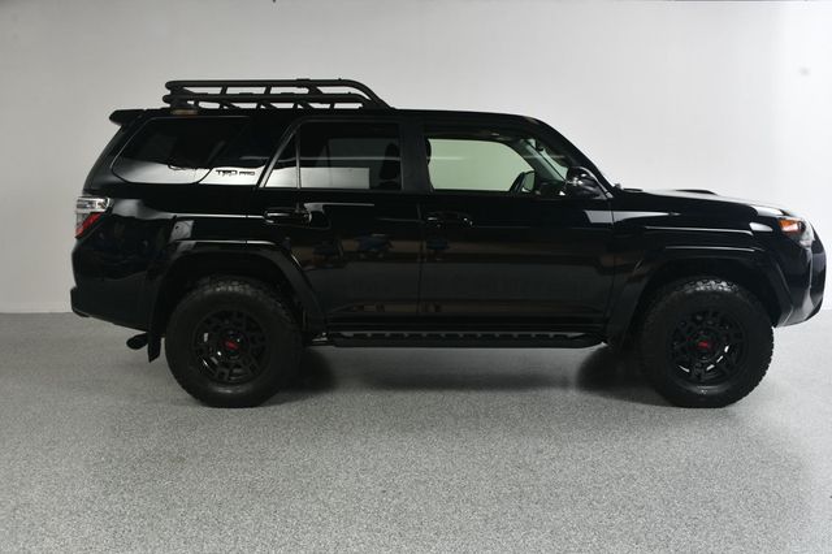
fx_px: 762
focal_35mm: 33
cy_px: 277
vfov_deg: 39.9
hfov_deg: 57.2
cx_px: 416
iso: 100
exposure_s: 1/160
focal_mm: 22
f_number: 10
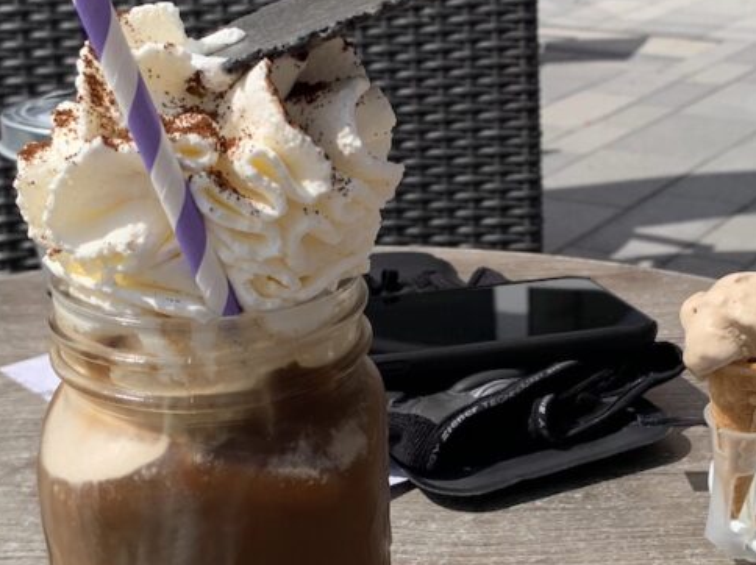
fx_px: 1200
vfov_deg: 26.0
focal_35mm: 55
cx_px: 590
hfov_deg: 34.1
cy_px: 451
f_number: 1.8
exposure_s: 1/2755
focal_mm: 4.25
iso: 25
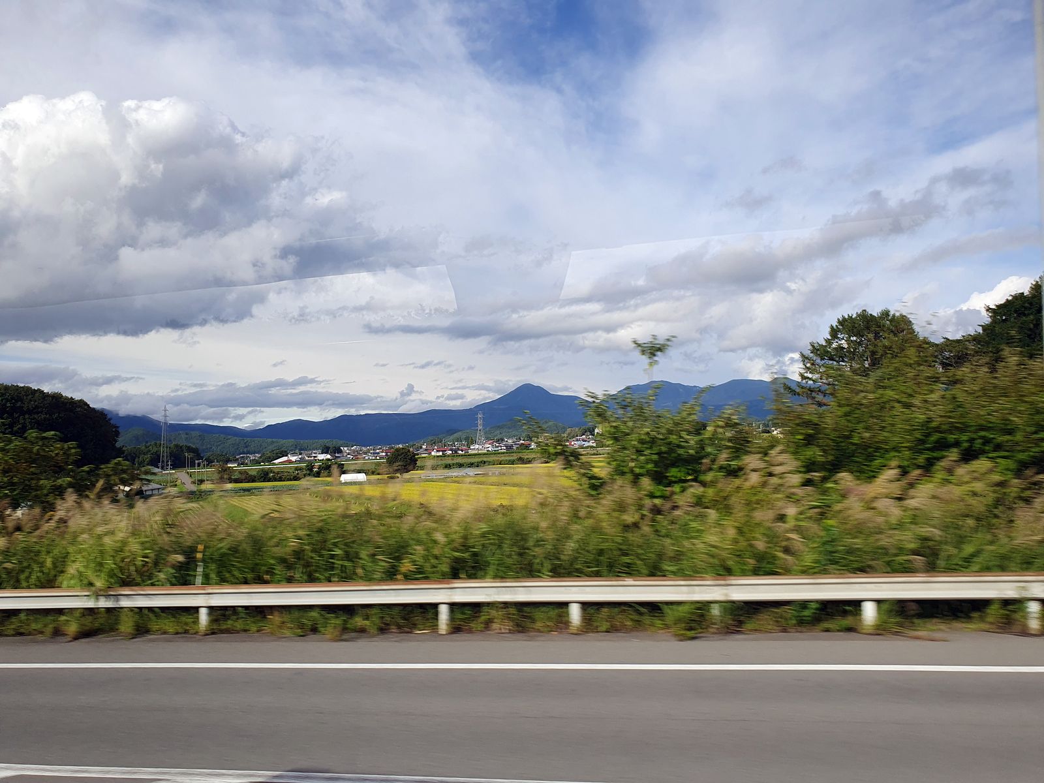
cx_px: 522
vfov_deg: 53.1
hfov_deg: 67.3
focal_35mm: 26
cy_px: 392
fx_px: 784
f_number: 2.4
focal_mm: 4.32
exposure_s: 1/230
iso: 50
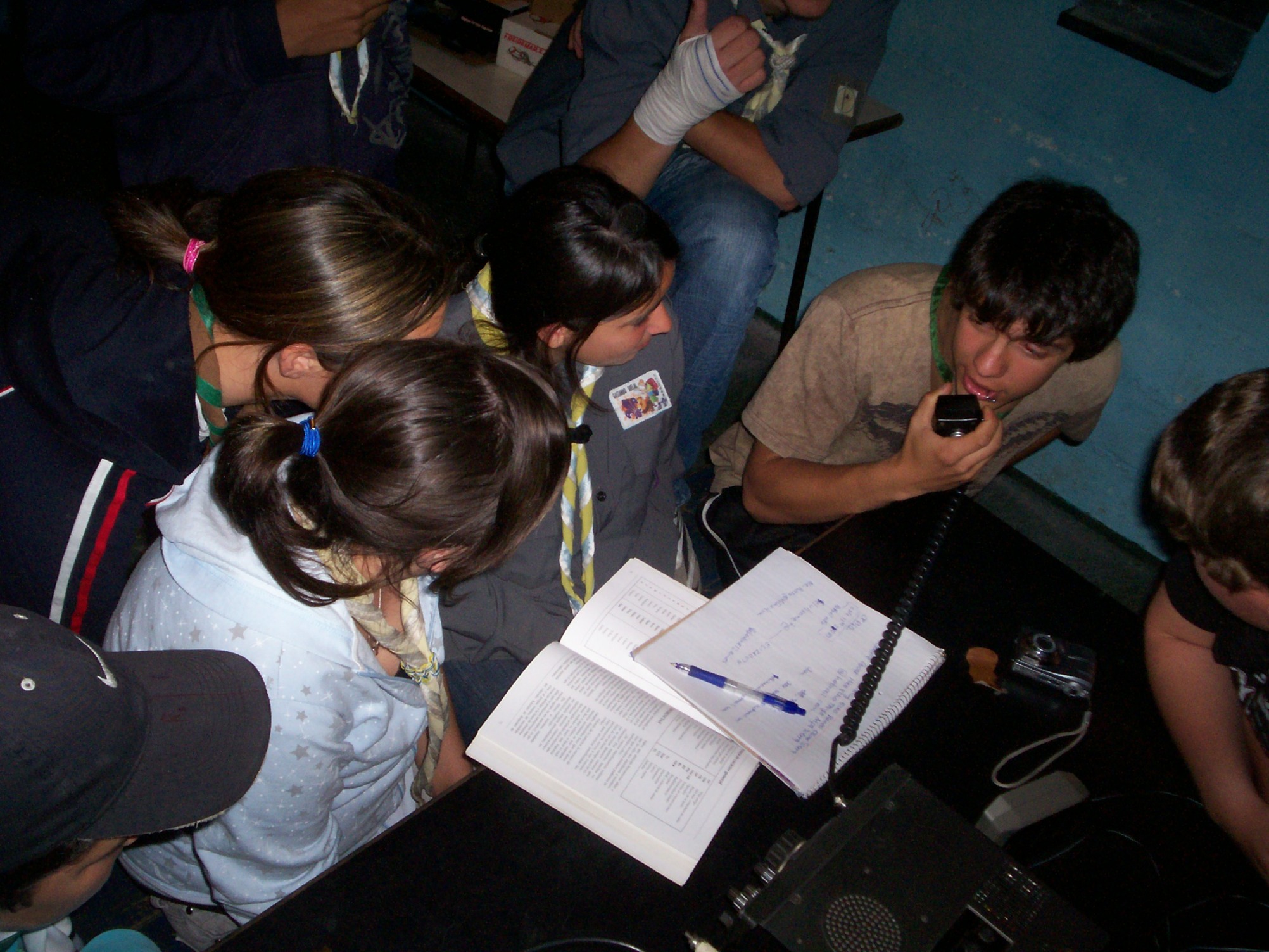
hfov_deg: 51.4
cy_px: 476
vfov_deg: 39.7
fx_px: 1320
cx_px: 634
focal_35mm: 36
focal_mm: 5.9
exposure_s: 1/64
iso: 140
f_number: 4.5
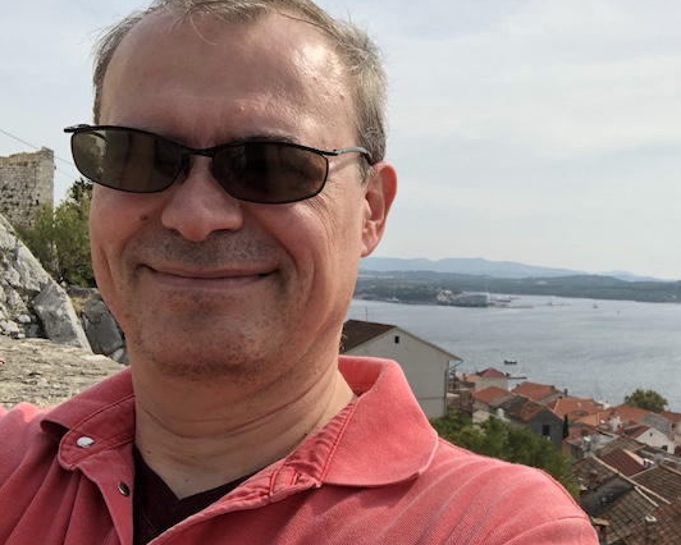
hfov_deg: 38.7
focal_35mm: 47
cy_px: 296
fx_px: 948
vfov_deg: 32.1
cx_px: 490
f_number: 2.2
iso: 20
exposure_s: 1/611
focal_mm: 2.87
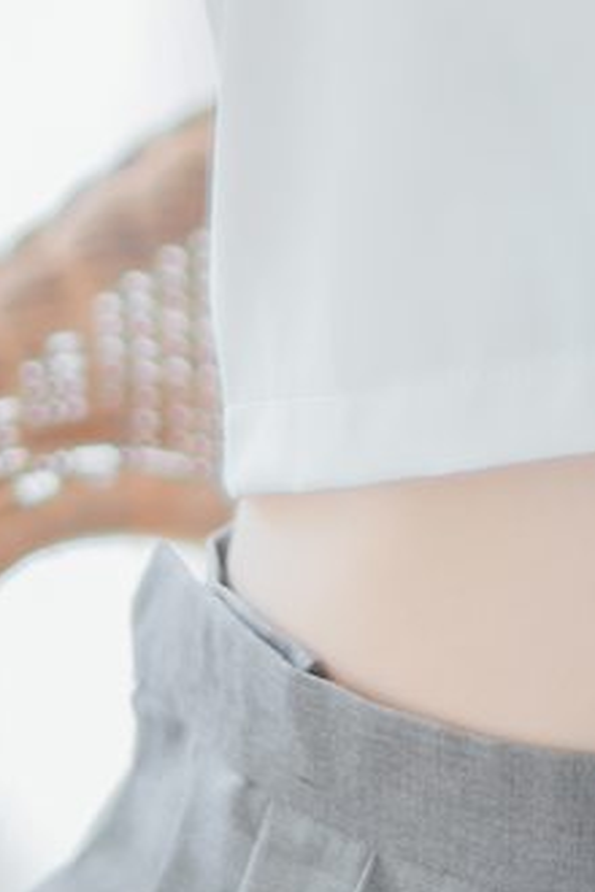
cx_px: 314
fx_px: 6768
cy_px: -58
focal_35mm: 273
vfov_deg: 7.5
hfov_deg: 5.0
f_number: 1.4
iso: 160
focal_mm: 50
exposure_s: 1/160
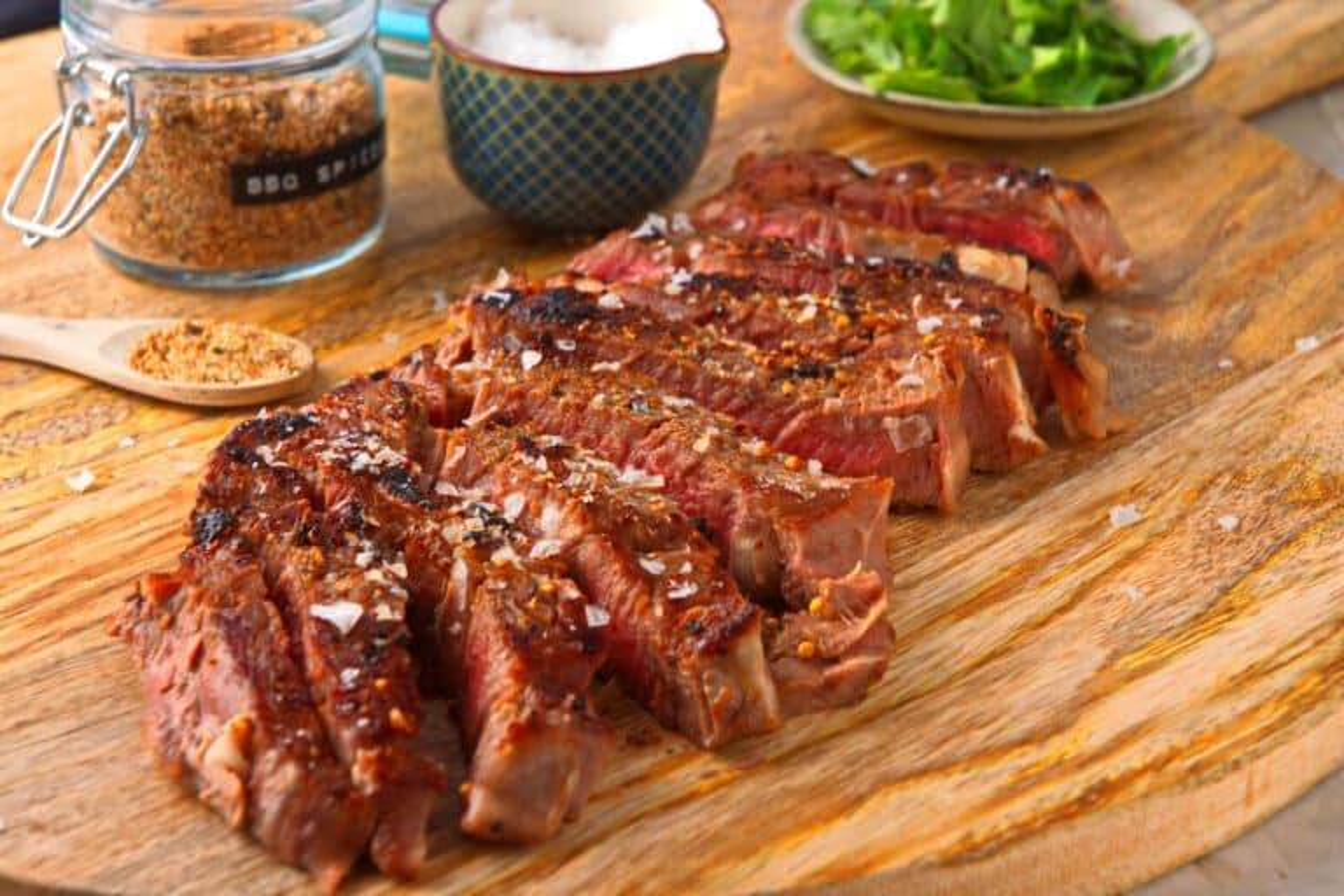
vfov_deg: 15.2
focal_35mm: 90
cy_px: 448
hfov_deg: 22.6
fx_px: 3360
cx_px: 672
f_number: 11
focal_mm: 60
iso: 100
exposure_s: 1/125
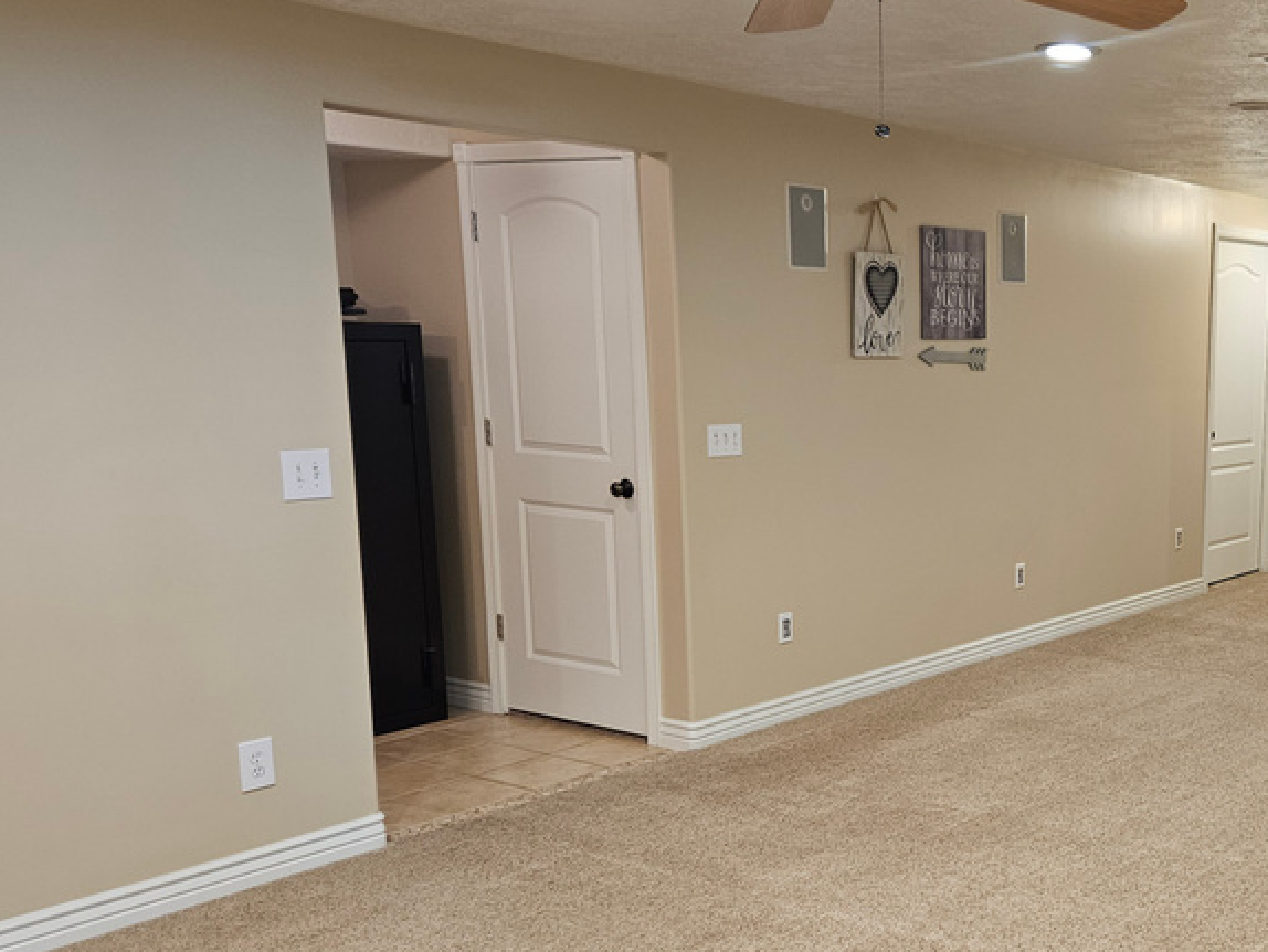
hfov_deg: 42.6
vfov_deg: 34.9
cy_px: 621
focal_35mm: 41
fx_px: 1502
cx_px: 1102
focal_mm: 5.4
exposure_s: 1/40
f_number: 1.8
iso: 200
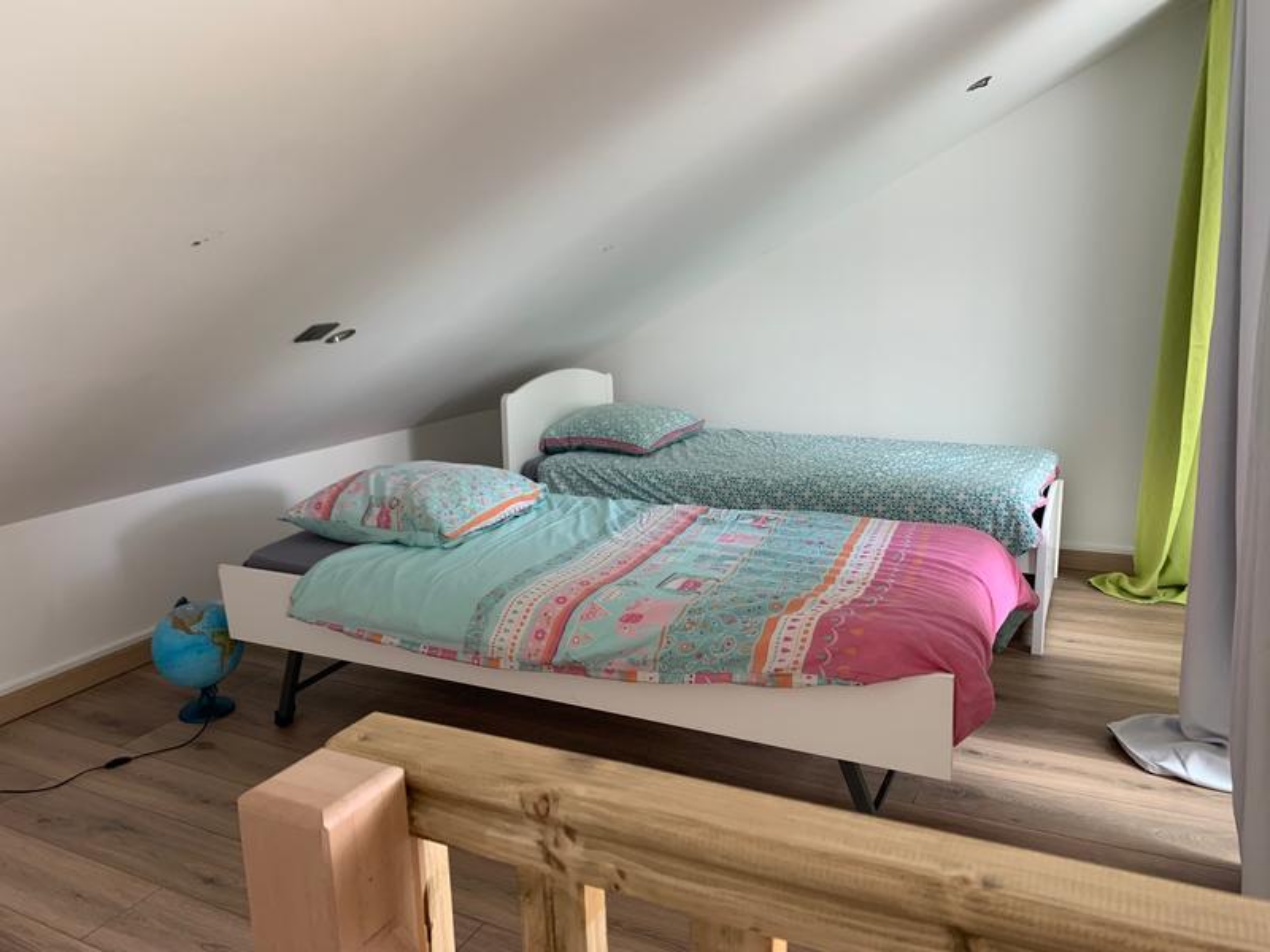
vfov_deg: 53.1
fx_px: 954
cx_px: 635
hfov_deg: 67.3
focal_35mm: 26
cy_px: 476
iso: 100
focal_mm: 4.25
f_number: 1.8
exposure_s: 1/63
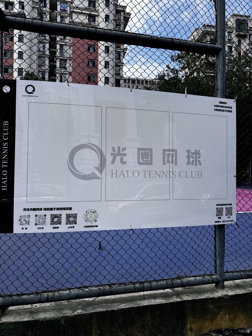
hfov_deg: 56.8
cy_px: 168
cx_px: 126
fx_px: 233
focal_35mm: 24
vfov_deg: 71.6
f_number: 1.78
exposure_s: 1/2506
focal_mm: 6.76
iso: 80
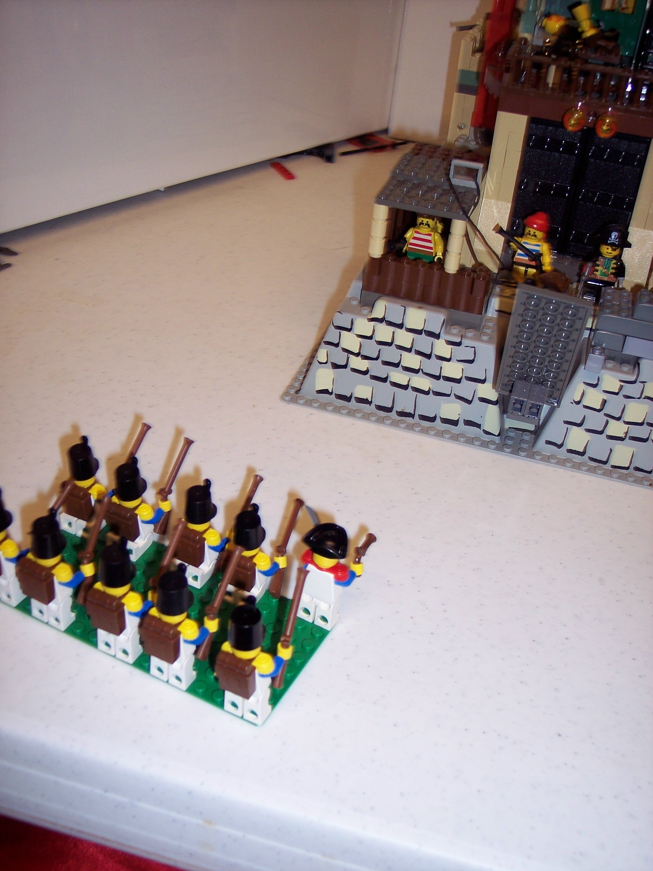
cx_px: 326
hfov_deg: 36.8
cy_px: 436
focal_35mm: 39
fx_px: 981
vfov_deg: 47.9
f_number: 2.8
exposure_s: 1/60
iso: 100
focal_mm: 8
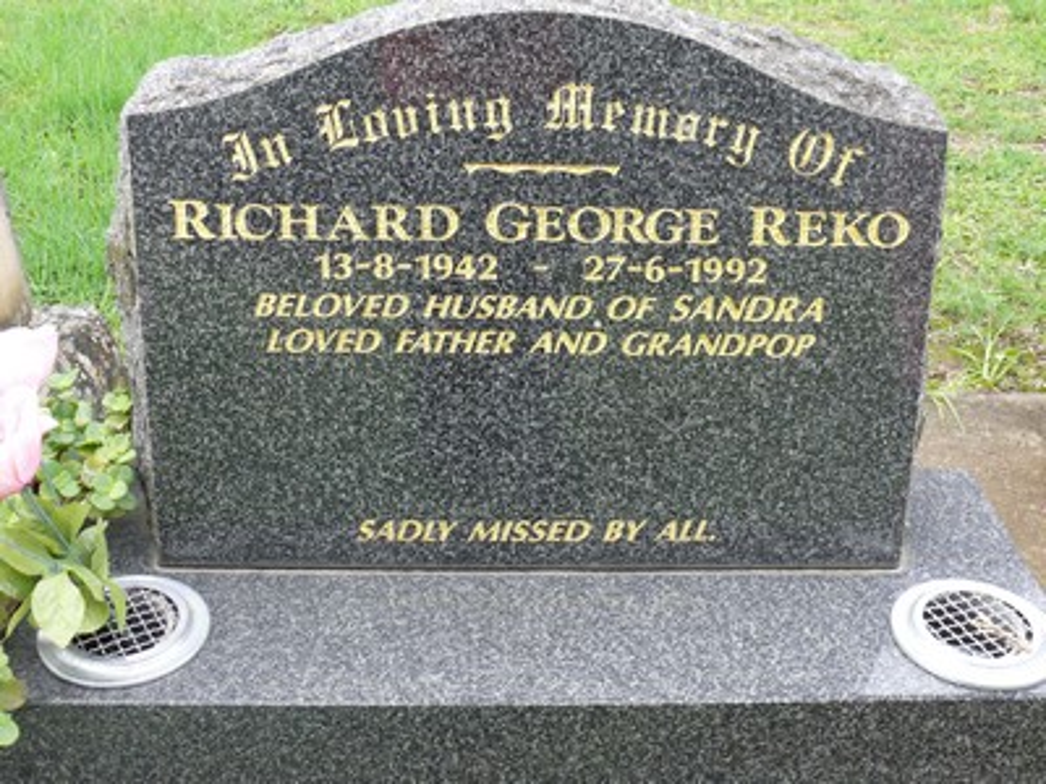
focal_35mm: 43
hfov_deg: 43.9
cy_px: 392
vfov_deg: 33.6
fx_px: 1299
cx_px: 523
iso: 100
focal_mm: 8.7
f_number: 4
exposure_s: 1/100
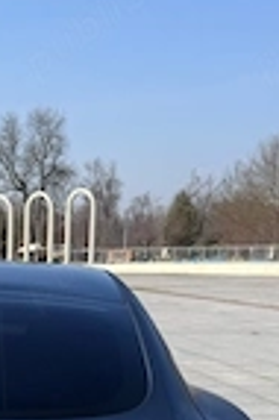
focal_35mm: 70
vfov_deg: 25.9
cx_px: -50
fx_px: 816
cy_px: 499
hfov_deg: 18.5
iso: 80
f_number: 1.78
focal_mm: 6.76
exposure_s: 1/3425
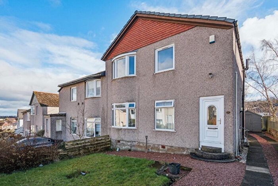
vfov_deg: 70.5
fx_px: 131
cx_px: 139
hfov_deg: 93.3
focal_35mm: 17
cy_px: 93
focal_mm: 17
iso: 800
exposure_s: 1/4000
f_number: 4
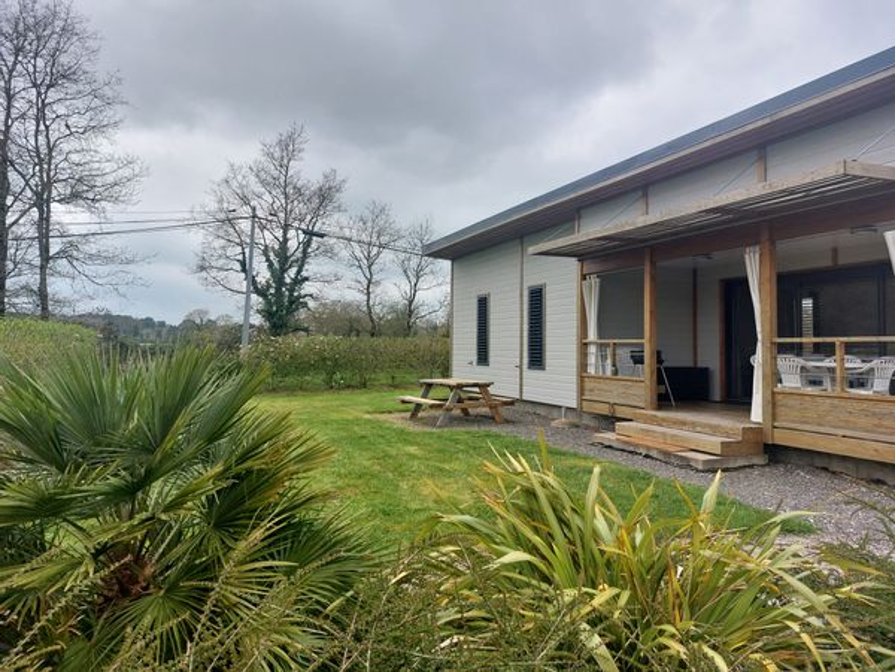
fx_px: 646
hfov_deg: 69.4
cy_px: 336
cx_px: 448
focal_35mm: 25
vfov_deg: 54.9
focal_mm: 5.23
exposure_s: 1/558
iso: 25
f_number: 1.8
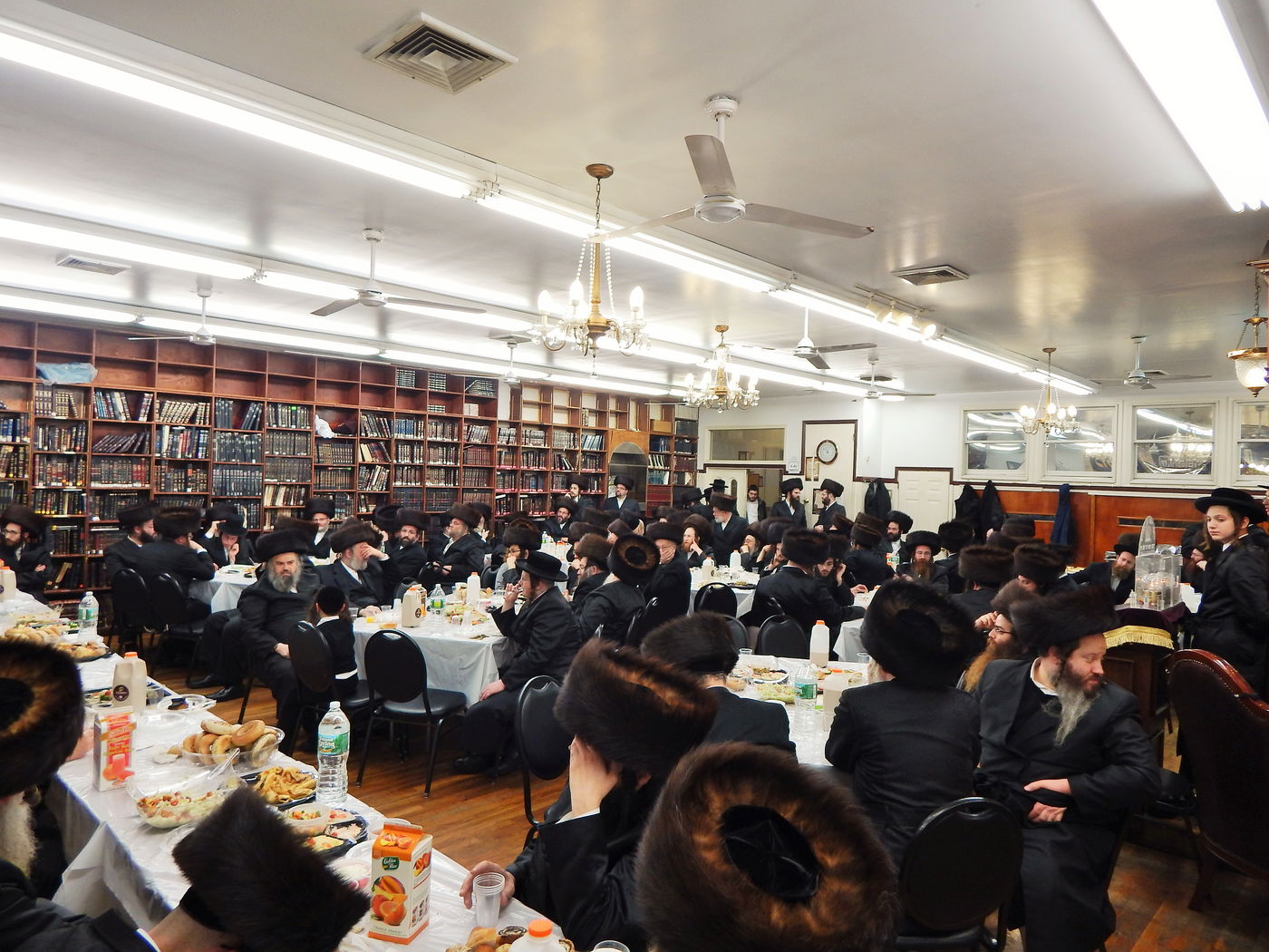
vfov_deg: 61.1
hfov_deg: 76.4
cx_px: 634
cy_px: 476
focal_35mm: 22
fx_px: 807
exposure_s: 1/60
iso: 125
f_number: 3
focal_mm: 4
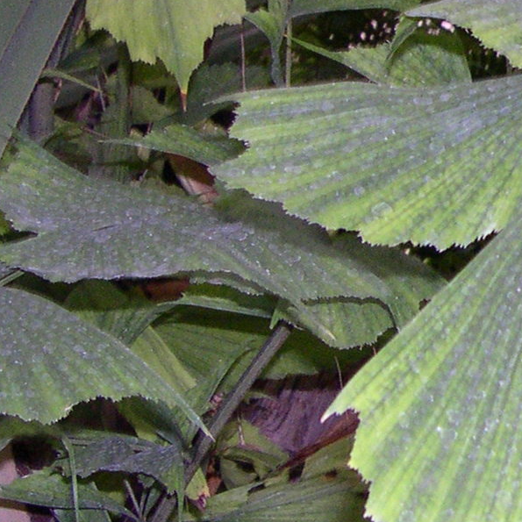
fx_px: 1638
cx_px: 537
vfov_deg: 18.1
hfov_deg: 17.6
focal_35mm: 96
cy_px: 216
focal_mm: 8
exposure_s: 1/30
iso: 267
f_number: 7.6
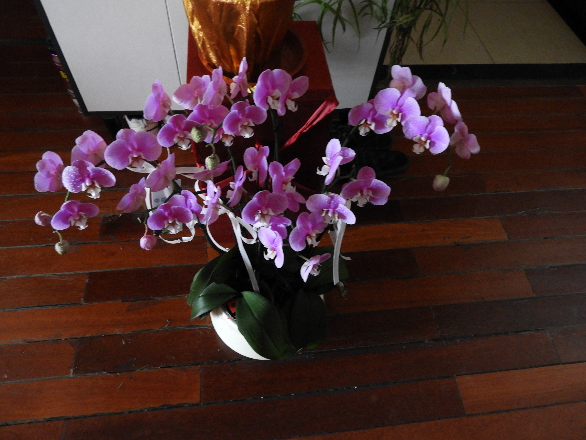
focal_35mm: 24
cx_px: 293
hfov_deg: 71.6
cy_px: 220
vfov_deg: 56.8
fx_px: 406
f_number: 3.3
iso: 800
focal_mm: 4.3
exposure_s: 1/15
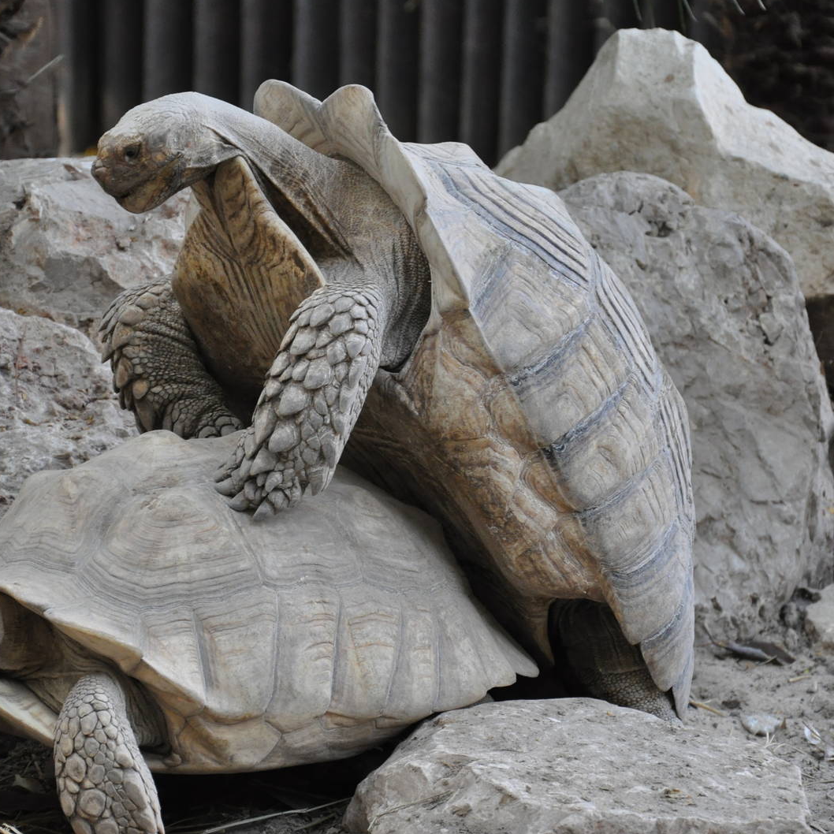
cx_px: 317
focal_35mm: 164
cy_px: 416
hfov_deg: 10.7
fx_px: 4461
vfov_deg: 10.7
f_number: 5.6
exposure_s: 1/125
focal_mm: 85
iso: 1100
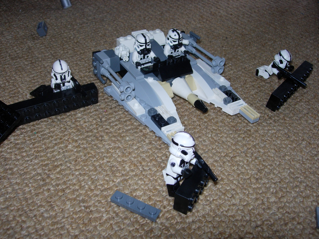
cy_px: 120
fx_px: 350
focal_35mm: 38
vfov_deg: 37.7
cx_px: 160
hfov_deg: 49.0
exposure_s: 1/64
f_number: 4.8
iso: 79
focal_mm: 7.8
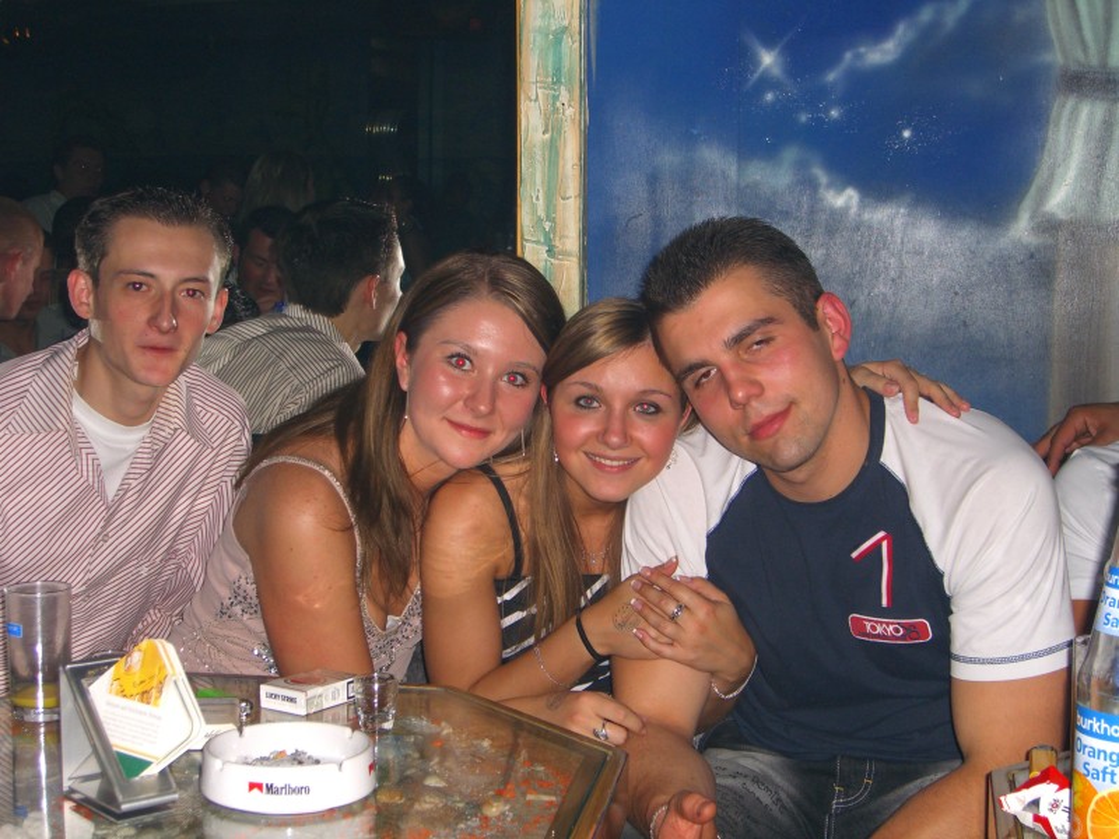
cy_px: 420
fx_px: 1843
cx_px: 560
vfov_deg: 25.7
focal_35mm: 57
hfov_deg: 33.8
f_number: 3.6
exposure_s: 1/60
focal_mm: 11.8
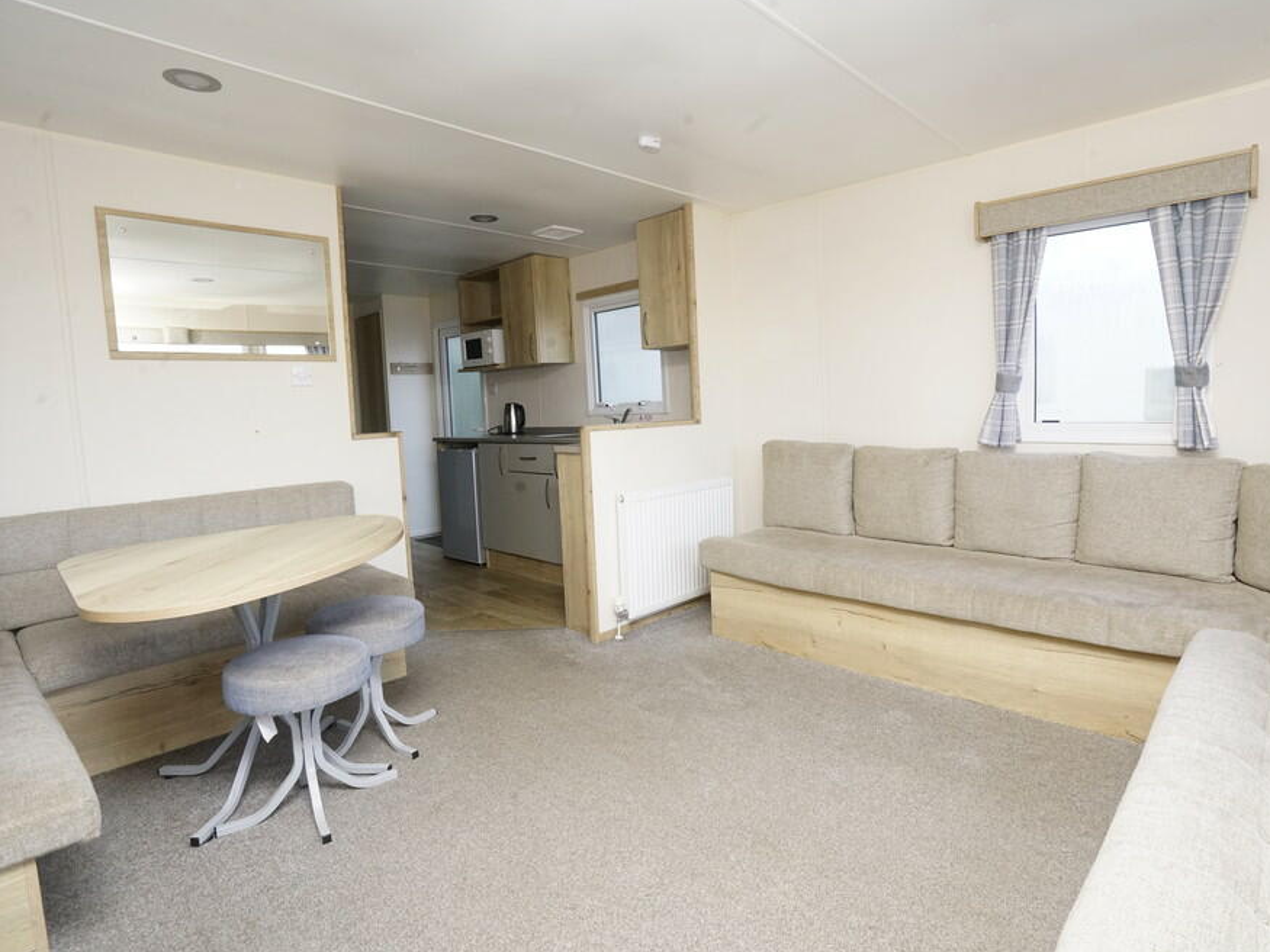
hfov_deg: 87.6
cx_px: 685
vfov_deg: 71.6
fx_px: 660
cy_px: 464
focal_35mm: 18
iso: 1600
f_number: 13
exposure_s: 1/60
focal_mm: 16
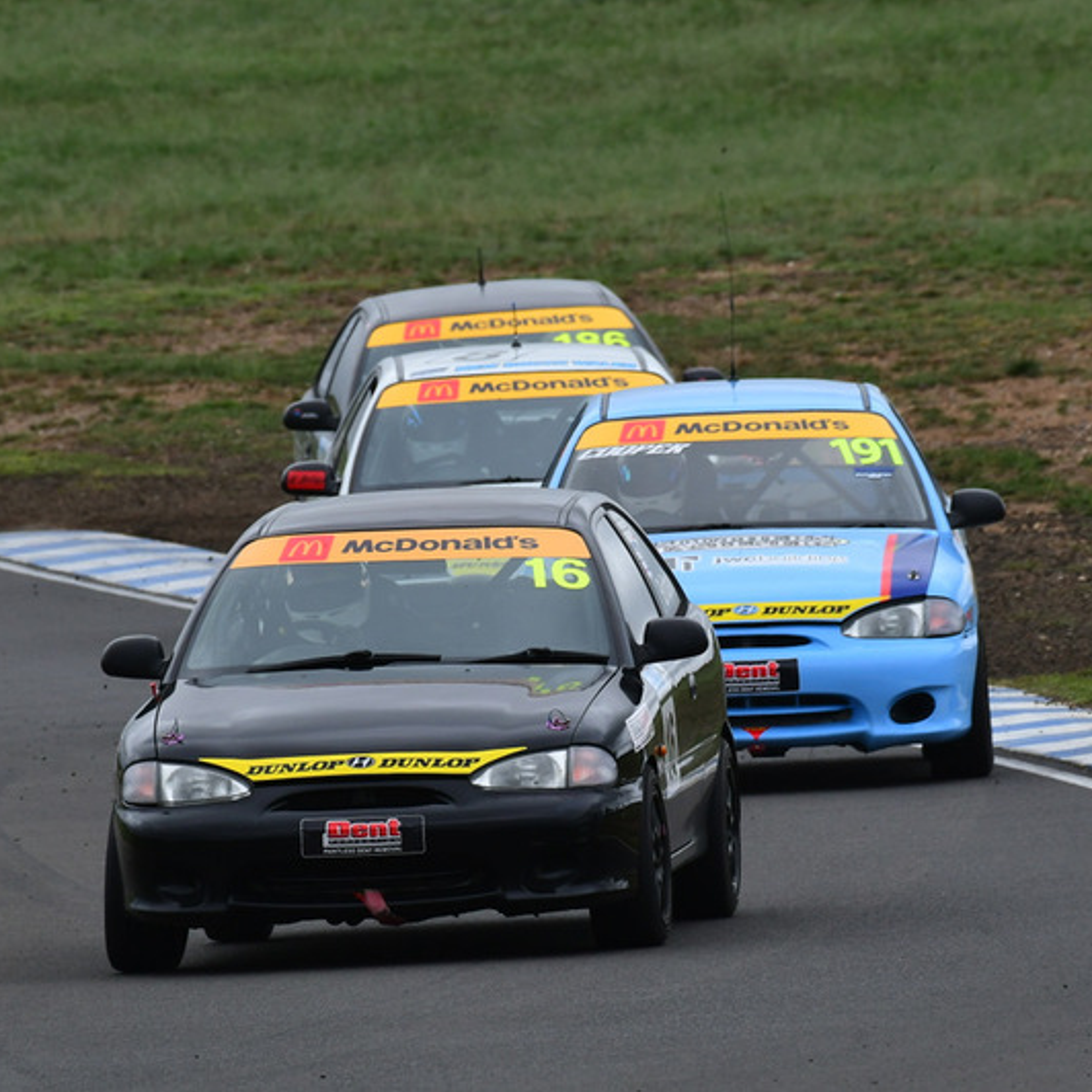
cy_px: 546
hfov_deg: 1.8
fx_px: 34227
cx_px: 468
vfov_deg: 1.8
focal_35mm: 959
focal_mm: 500
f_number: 13
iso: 640
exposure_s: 1/640
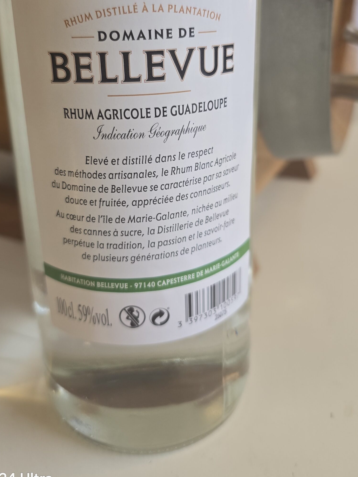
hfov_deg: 42.9
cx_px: 163
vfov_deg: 54.7
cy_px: 177
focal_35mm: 33
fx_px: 455
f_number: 1.7
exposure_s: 1/100
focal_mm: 6.3
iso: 125
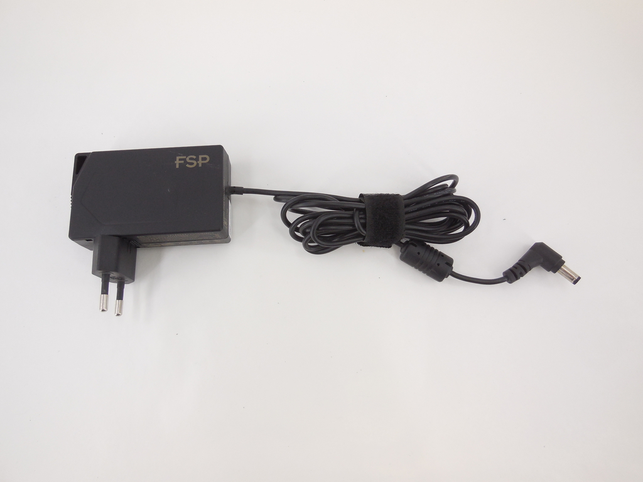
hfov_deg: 69.4
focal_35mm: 25
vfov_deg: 54.9
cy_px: 241
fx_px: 464
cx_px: 322
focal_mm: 4.5
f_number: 3.1
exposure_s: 1/50
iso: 125
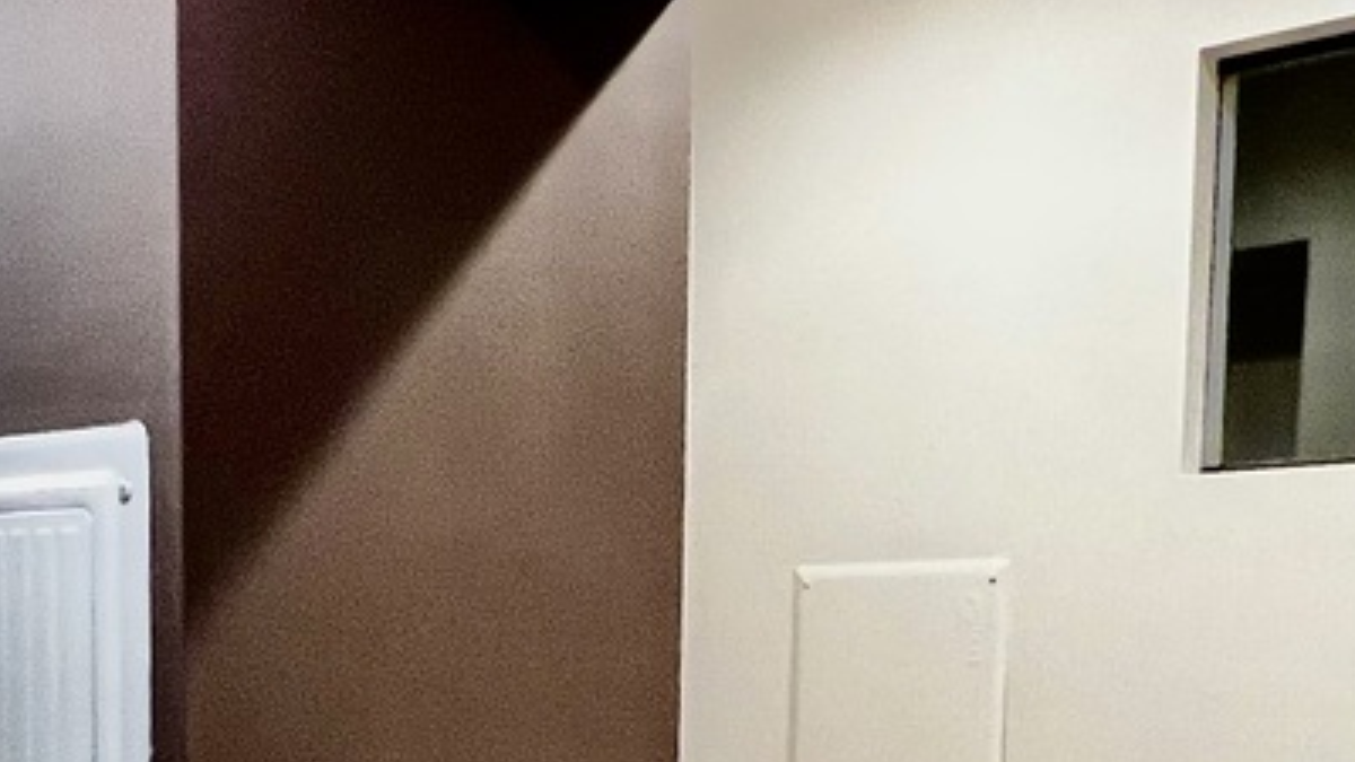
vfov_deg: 21.9
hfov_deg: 40.6
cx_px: 647
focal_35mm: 51
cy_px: 894
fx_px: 1832
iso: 200
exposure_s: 1/60
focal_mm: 1.57
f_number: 1.8
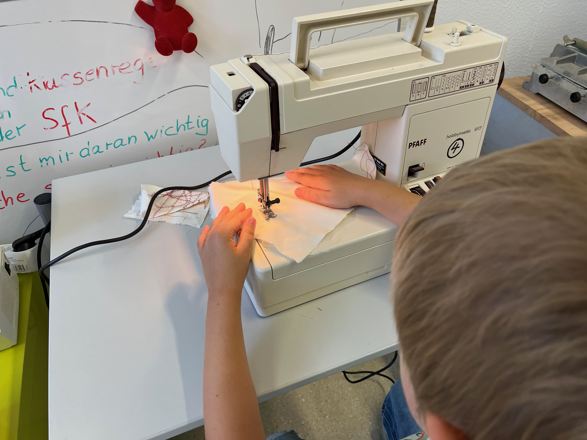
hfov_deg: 67.3
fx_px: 441
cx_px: 294
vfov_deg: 53.1
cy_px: 220
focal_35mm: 26
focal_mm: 5.1
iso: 80
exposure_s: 1/100
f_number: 1.6
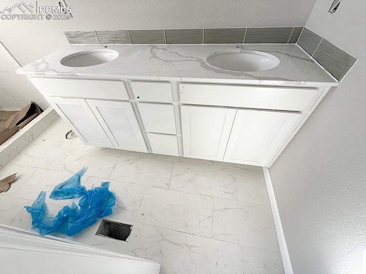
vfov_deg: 85.7
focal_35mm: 14
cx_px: 183
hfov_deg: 102.0
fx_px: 148
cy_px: 137
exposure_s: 1/158
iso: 50
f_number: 2.2
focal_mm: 2.22
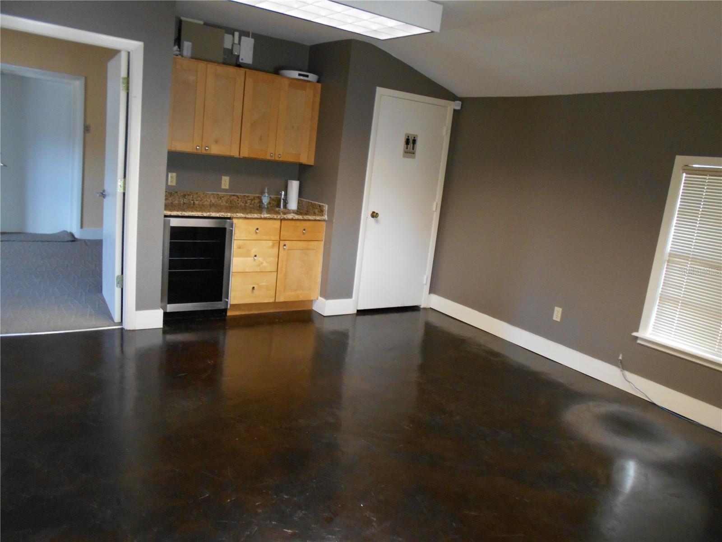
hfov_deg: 67.3
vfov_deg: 53.1
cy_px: 271
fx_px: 542
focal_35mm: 26
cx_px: 361
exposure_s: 1/30
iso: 320
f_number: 3.2
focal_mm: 4.6
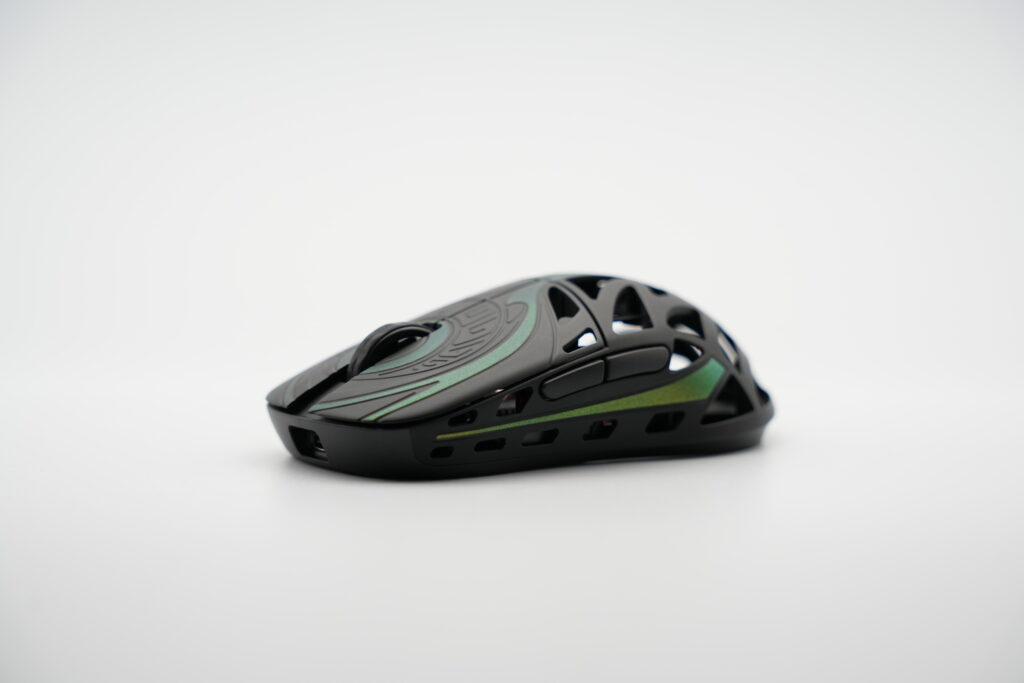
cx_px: 512
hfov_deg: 28.8
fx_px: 1991
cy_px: 342
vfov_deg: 19.5
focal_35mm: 70
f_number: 5
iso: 1000
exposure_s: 1/60
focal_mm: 70
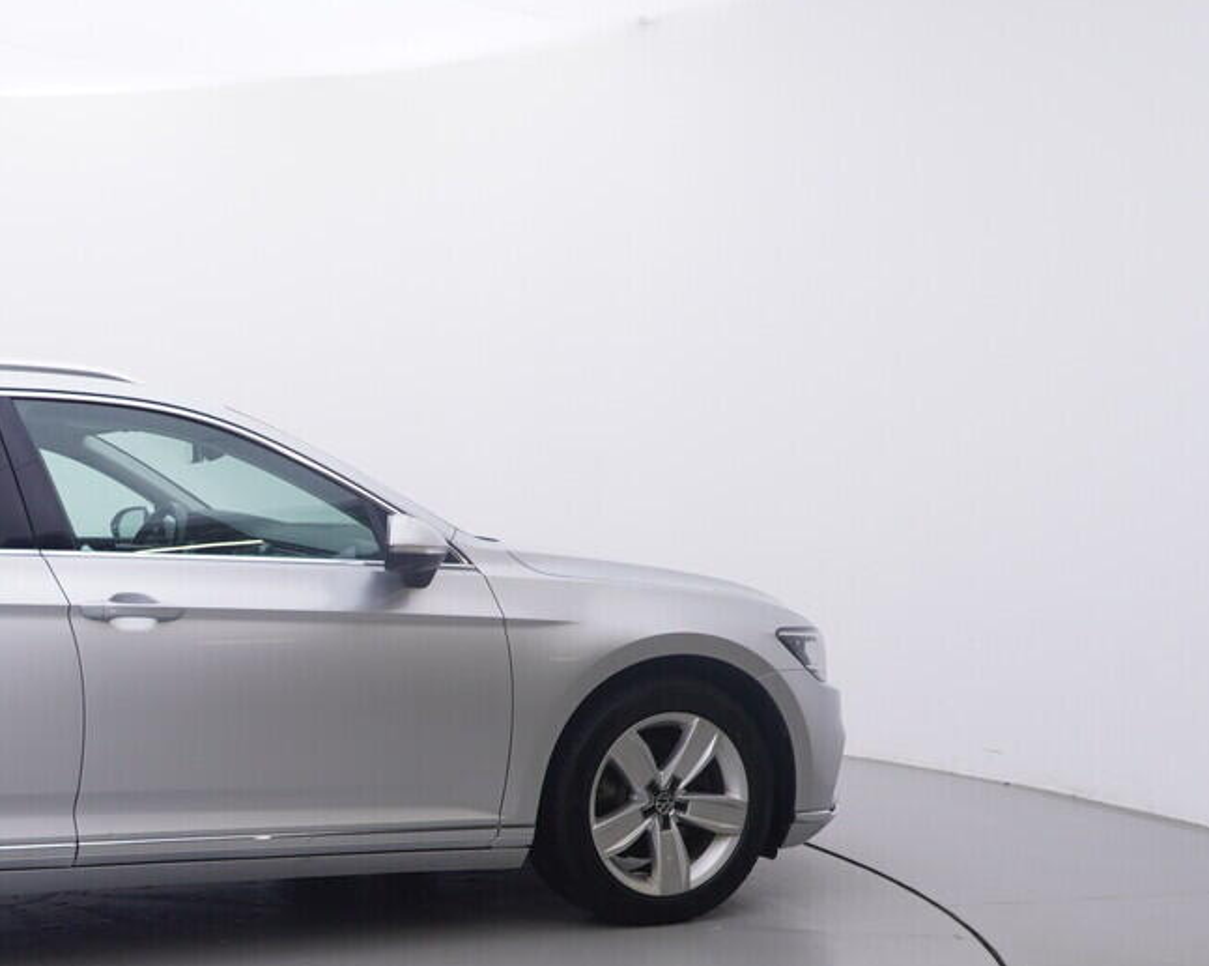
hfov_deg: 35.7
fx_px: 1683
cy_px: 667
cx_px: -4
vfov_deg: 31.7
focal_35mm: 47
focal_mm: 15
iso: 200
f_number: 5
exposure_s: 1/80
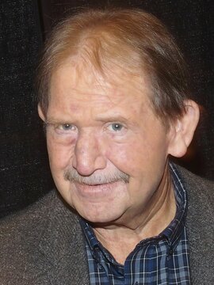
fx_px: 577
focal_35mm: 70
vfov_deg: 27.8
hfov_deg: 21.0
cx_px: 107
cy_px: 142
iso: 100
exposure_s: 1
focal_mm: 14.5
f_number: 7.1
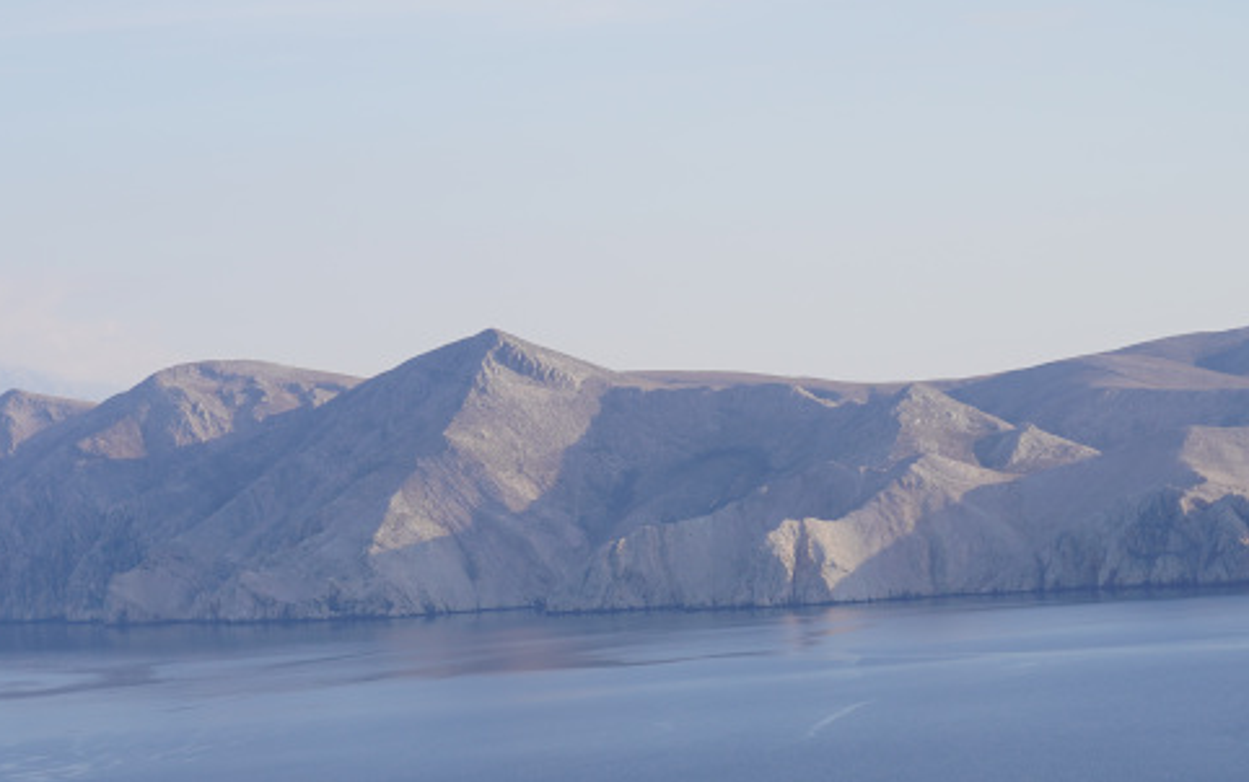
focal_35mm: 131
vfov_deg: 9.9
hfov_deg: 15.7
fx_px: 4462
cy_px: 799
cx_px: 16
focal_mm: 62
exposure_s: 1/500
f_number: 5
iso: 100
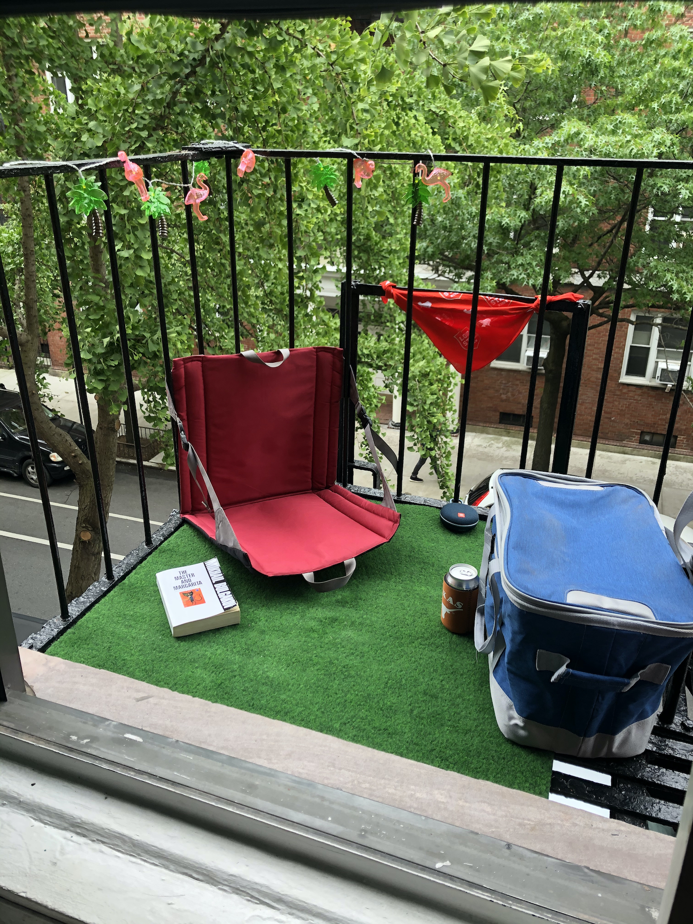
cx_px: 346
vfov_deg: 63.4
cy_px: 462
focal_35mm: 28
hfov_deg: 49.7
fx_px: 747
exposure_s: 1/120
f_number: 1.8
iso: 32
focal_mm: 3.99
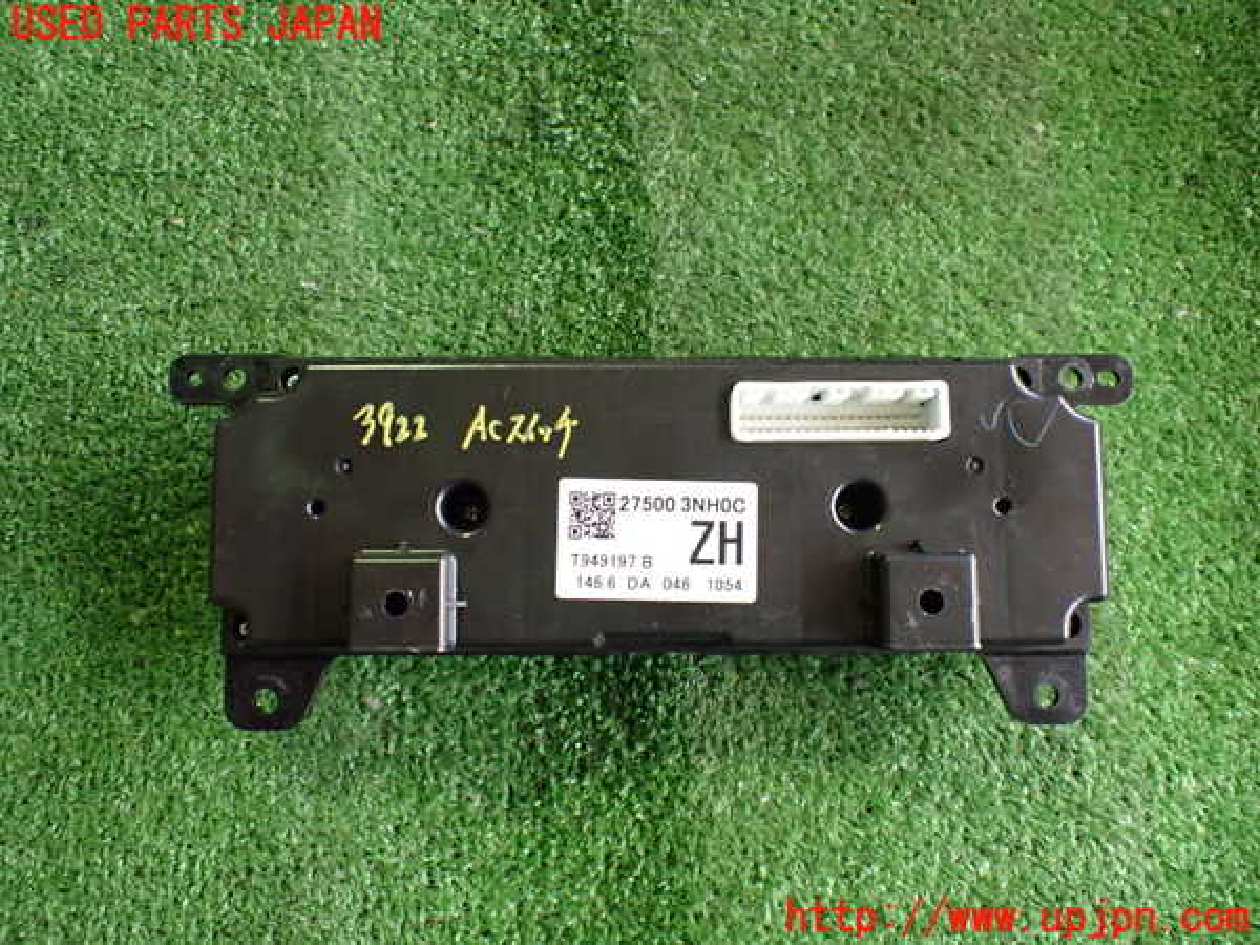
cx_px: 630
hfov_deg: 60.0
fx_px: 1092
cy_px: 472
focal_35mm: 30
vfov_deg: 46.8
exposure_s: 1/100
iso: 800
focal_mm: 5.4
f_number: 2.3
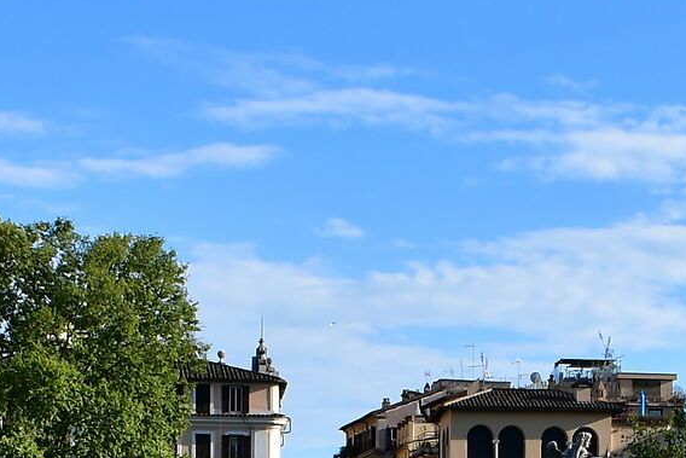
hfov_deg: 17.9
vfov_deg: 11.6
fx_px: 2173
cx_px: 496
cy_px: 643
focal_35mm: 114
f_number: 8
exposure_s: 1/200
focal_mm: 18
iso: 100
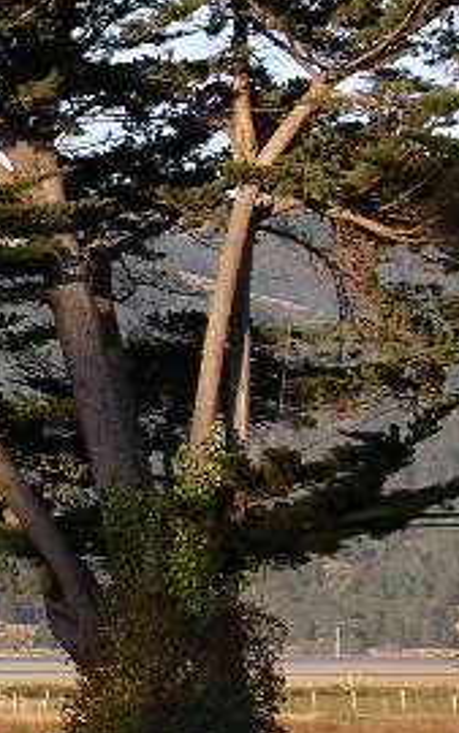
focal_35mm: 226
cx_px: -576
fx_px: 4519
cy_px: 410
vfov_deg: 9.3
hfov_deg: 5.6
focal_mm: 14.9
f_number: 3.8
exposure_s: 1/351
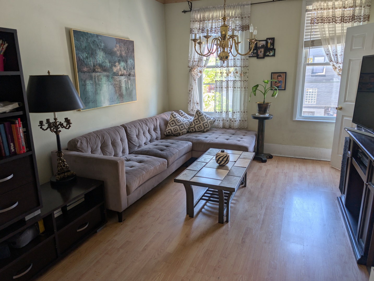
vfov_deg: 56.9
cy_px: 140
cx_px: 187
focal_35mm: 24
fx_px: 260
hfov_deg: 71.5
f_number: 1.68
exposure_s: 1/48
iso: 19
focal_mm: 6.9
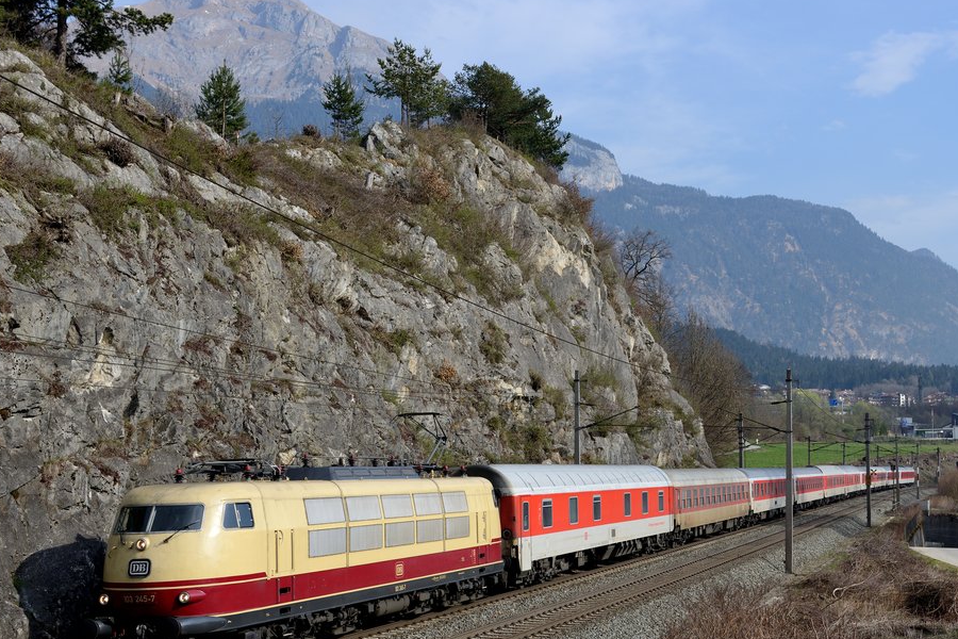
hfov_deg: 35.4
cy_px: 363
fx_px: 1490
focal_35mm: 56
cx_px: 606
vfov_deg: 24.2
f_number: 5.6
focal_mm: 42
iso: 250
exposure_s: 1/1600
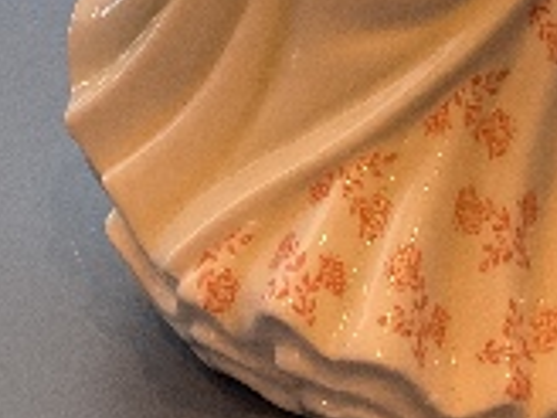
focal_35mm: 113
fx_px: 1818
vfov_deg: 12.8
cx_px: 455
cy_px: -78
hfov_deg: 17.3
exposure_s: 1/60
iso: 64
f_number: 1.8
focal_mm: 3
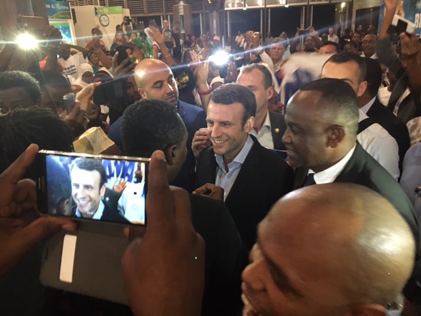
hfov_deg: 61.7
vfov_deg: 48.2
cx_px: 210
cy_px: 158
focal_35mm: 29
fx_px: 353
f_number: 2.2
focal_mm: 4.15
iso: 250
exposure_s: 1/17
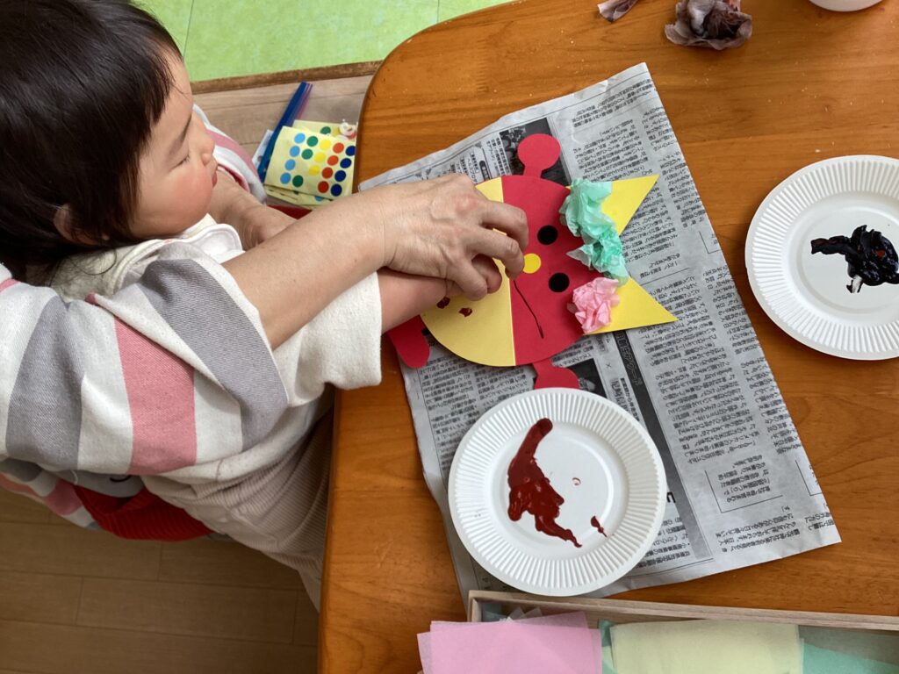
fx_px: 805
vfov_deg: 45.4
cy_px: 337
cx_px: 450
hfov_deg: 58.4
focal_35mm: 31
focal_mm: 3.3
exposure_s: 1/158
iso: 25
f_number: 2.4
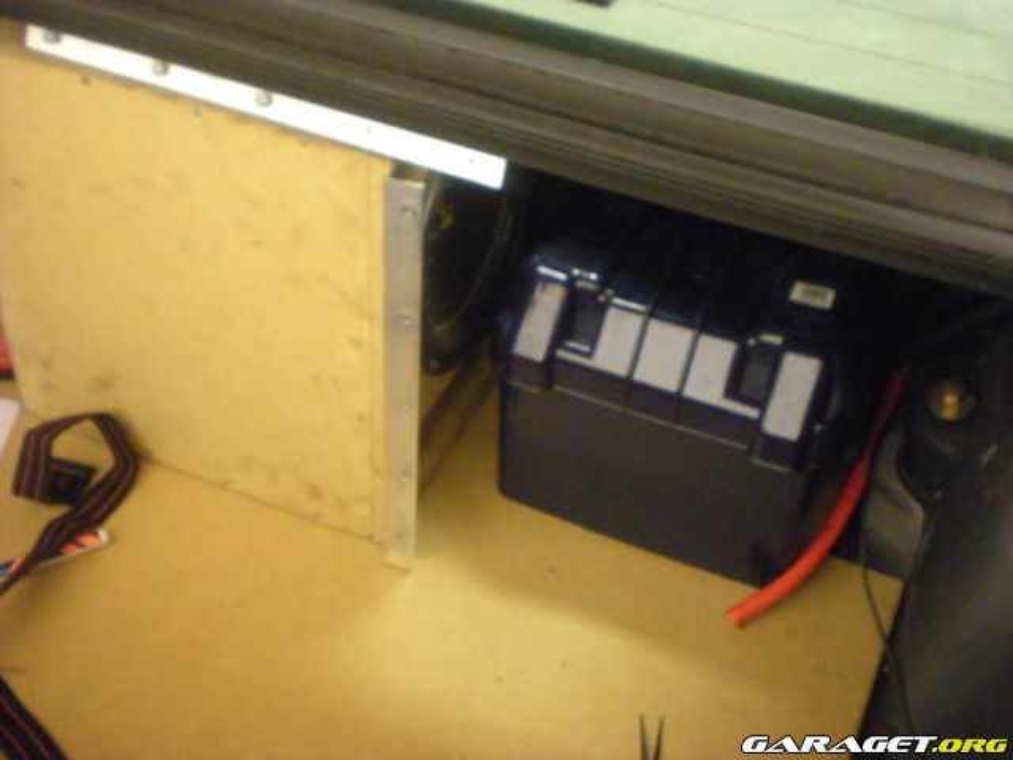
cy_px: 380
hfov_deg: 42.9
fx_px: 1288
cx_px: 506
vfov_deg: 32.9
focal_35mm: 44
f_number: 3.5
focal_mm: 7.4
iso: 800
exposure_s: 1/3.8
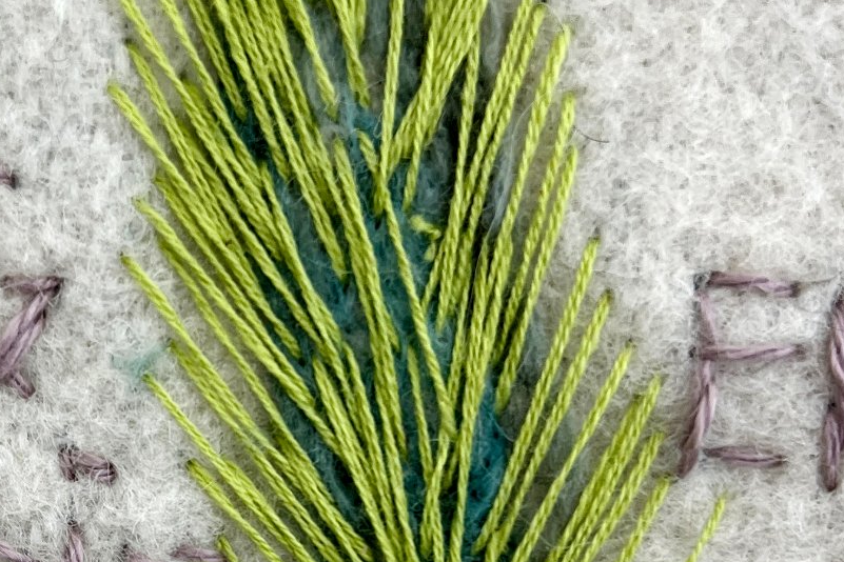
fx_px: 1899
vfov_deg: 16.3
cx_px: 129
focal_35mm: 81
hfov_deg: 24.5
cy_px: 639
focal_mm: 5.7
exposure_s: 1/100
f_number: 1.5
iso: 50
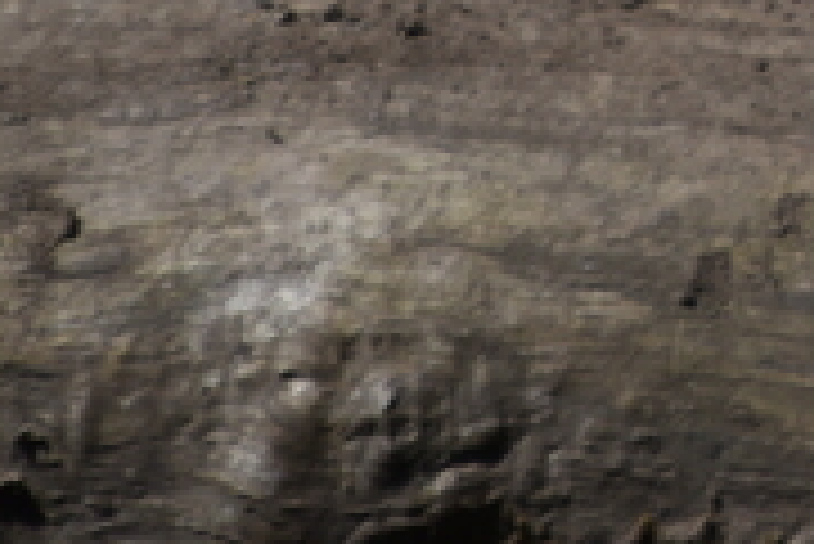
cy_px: -1317
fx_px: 47973
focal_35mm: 2120
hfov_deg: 1.0
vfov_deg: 0.6
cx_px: 2532
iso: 100
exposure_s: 1/640
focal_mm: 300
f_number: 5.6
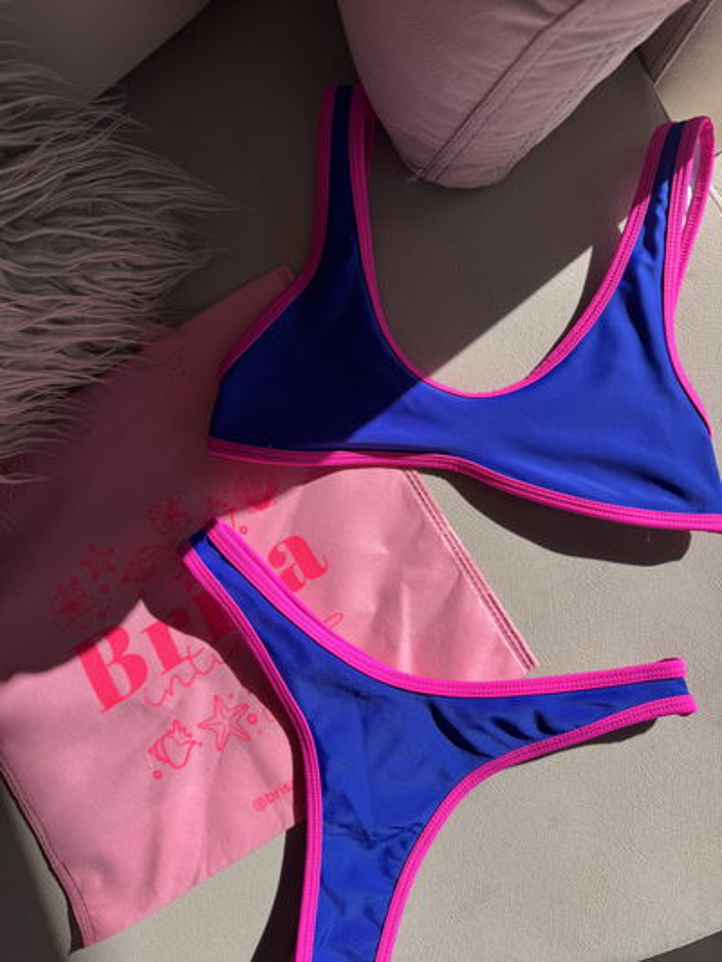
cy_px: 481
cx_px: 361
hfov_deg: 56.8
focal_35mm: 24
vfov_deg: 71.6
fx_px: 667
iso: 80
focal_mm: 6.76
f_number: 1.78
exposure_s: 1/4049
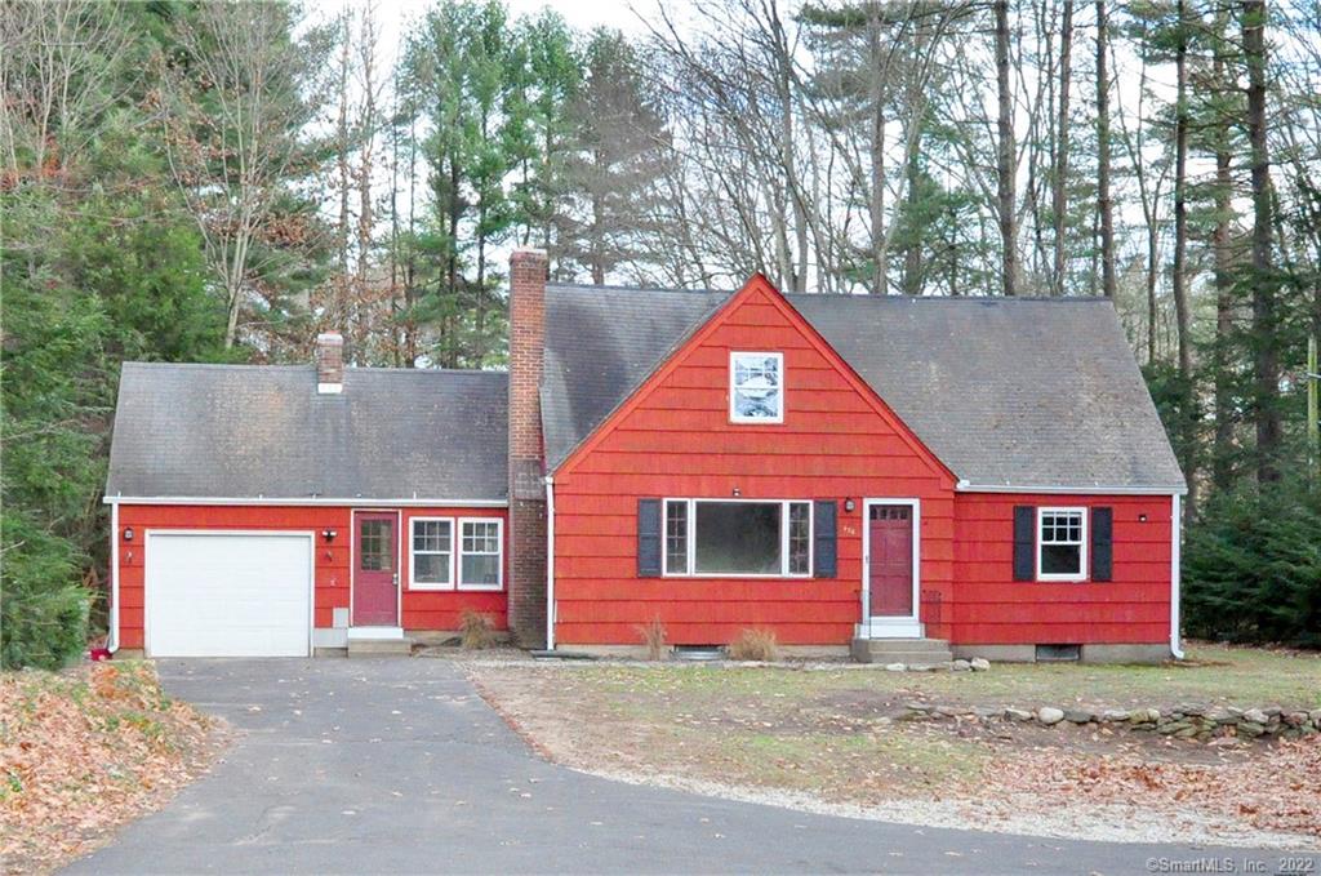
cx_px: 660
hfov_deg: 62.0
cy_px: 438
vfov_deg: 43.5
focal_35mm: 30
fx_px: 1099
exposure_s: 1/250
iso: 2500
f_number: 7.1
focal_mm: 20
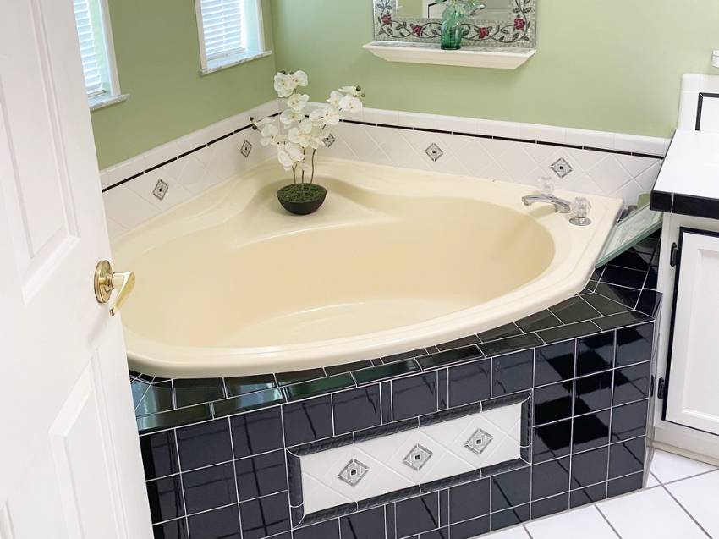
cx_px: 360
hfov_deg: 67.3
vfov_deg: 53.0
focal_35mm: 26
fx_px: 540
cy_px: 270
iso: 125
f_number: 1.8
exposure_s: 1/100
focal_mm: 4.25
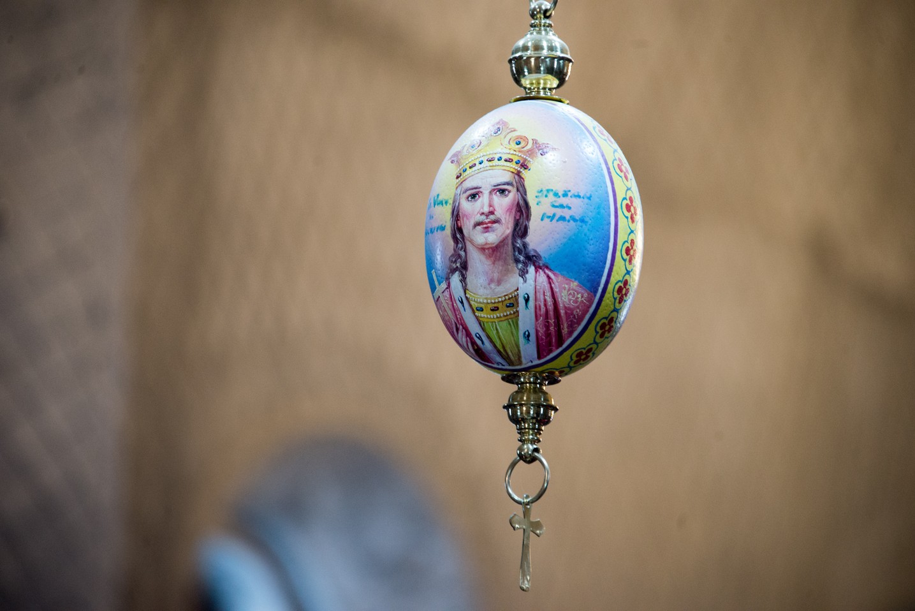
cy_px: 306
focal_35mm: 300
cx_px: 458
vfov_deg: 4.6
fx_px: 7628
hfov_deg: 6.9
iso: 3200
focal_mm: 300
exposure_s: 1/60
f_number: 5.6
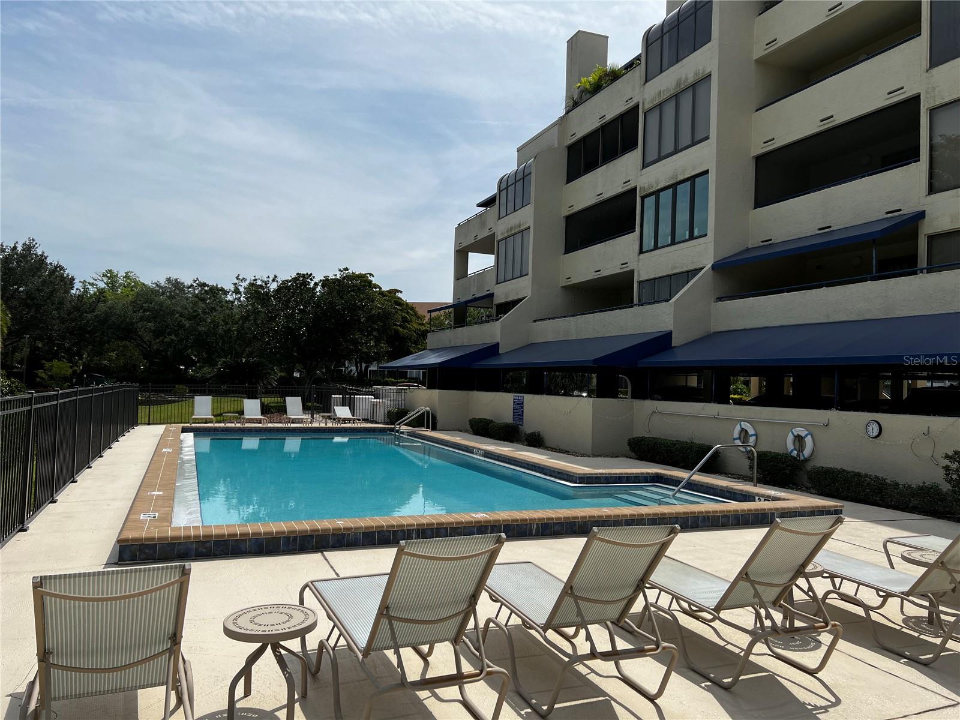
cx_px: 480
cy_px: 360
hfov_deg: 67.3
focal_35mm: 26
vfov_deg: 53.1
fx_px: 721
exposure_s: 1/6579
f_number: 1.5
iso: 50
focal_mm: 5.7
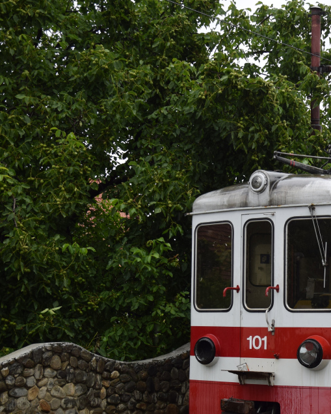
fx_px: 881
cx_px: 393
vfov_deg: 26.3
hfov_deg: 20.0
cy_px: 278
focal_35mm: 72
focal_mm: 25
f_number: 4.5
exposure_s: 1/250
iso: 200
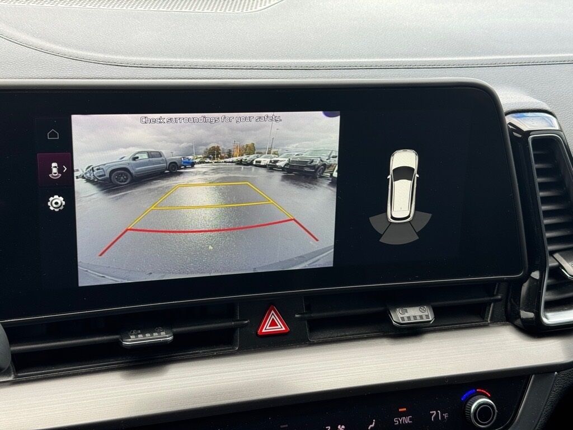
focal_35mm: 48
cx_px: 286
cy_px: 215
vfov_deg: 30.3
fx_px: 795
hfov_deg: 39.7
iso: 64
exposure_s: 1/167
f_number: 1.78
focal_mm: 6.76
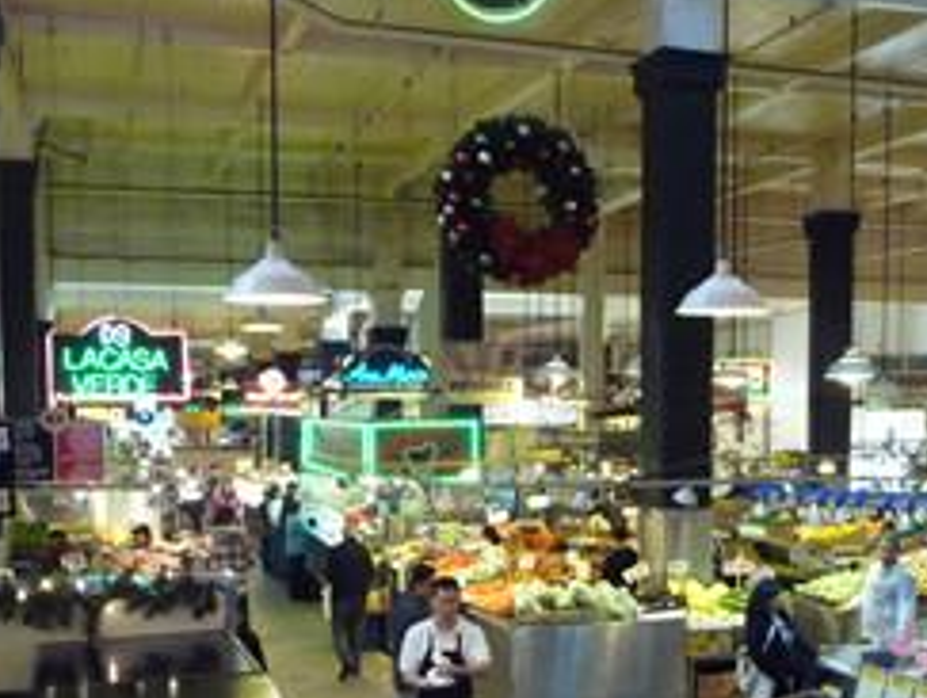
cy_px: 496
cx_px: 484
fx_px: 1234
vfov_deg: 31.2
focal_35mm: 46
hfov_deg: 41.2
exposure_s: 1/25
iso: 800
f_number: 3.3
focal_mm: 4.7
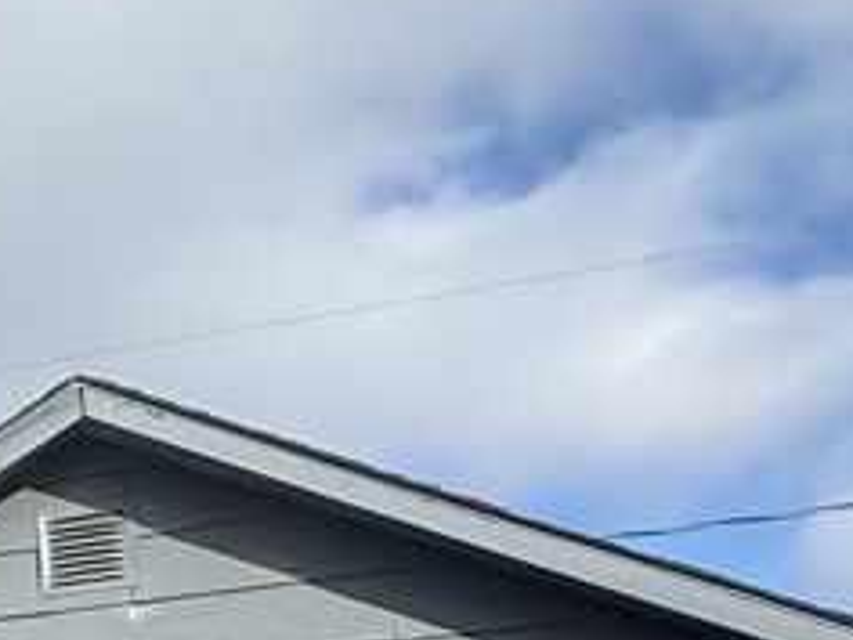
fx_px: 1873
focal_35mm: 76
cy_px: 1052
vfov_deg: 16.9
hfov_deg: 20.3
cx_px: -571
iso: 50
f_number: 2.2
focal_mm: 2.22
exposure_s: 1/1399
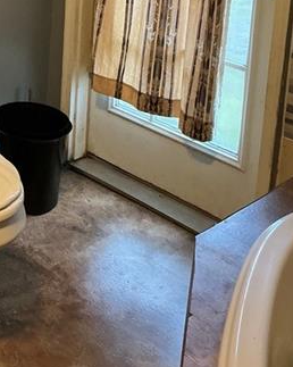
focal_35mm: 65
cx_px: -5
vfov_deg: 26.6
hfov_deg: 22.5
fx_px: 705
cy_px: -44
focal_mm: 3
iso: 200
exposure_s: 1/60
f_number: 1.8
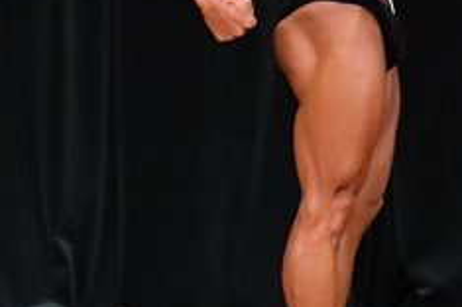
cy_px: 55
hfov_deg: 2.3
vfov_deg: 1.5
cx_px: -198
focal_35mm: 891
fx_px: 11419
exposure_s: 1/400
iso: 5000
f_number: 5.6
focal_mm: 180
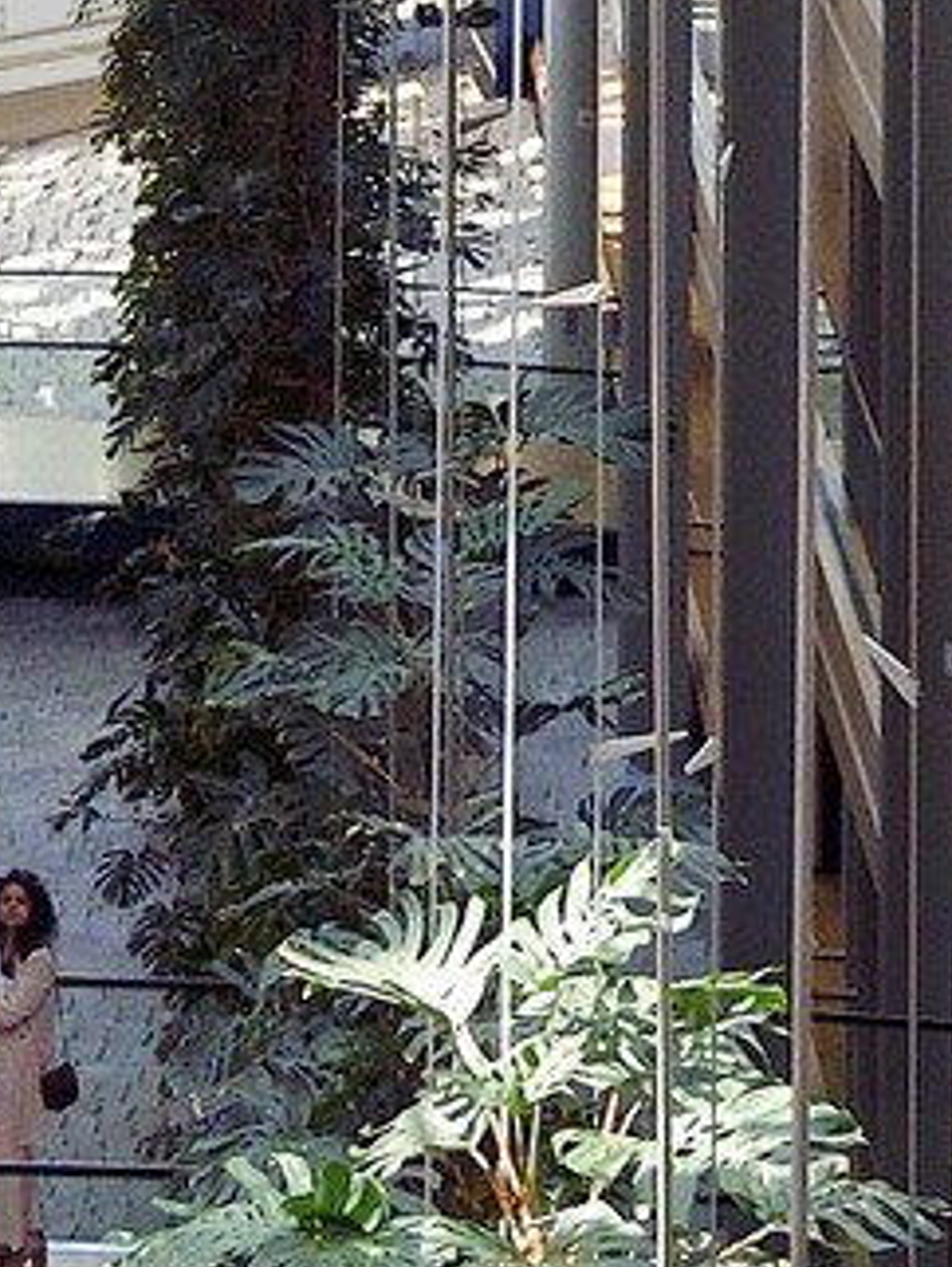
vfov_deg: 7.6
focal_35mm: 244
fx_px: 8935
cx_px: -437
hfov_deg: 6.0
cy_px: -1674
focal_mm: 34
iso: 800
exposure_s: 1/200
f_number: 8
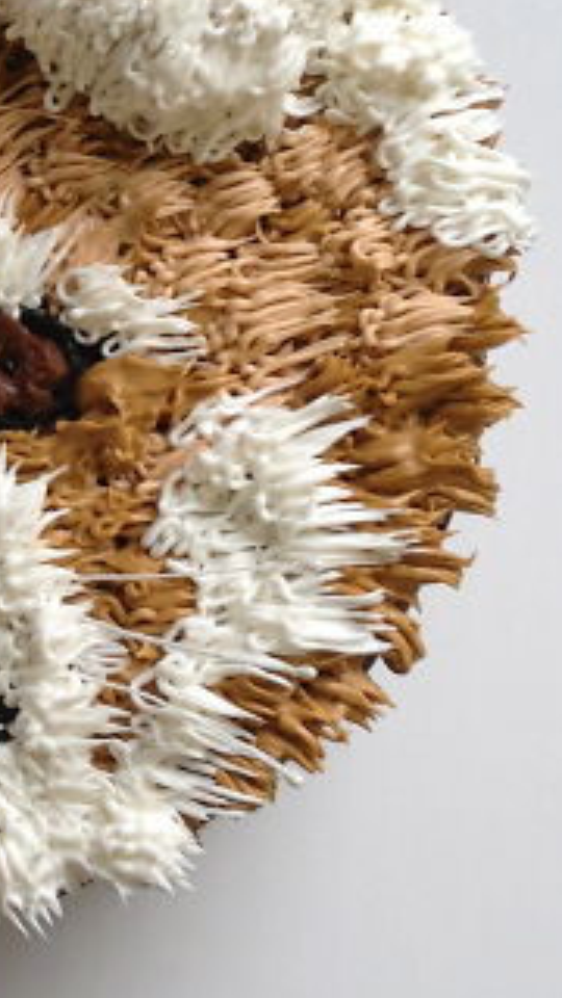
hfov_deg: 12.3
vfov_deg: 22.1
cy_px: 293
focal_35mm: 96
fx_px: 2543
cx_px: -148
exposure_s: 1/60
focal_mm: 4.28
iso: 64
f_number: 2.4
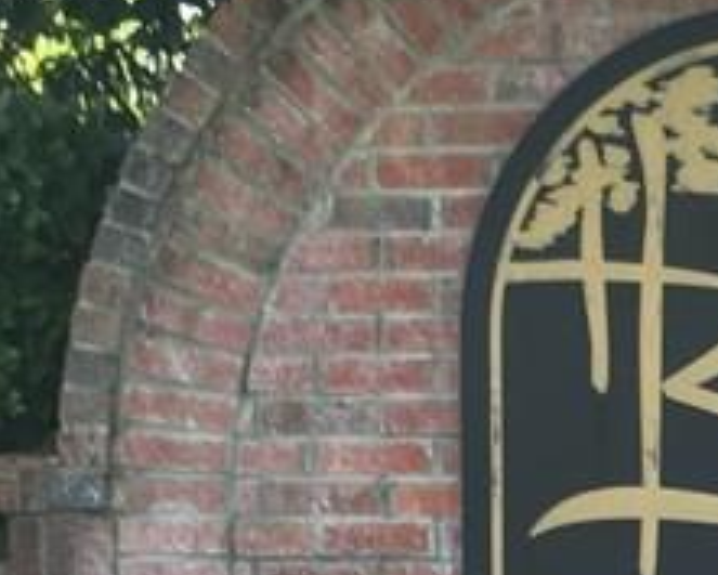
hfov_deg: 14.5
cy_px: 679
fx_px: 2785
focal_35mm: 131
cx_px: 666
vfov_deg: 11.6
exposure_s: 1/123
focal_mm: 4.15
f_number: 2.2
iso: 25
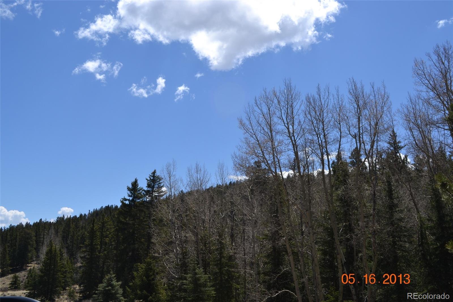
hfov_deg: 53.1
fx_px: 453
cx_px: 226
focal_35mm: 36
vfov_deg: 36.9
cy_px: 151
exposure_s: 1/250
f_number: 8
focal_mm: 24
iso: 100
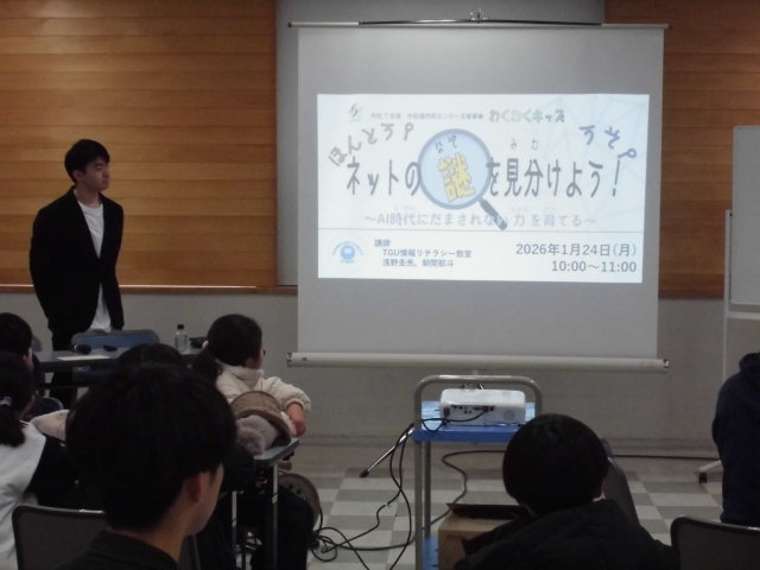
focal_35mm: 73
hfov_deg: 26.7
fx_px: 1603
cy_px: 285
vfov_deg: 20.2
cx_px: 380
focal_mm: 13.1
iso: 800
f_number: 6.1
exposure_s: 1/60
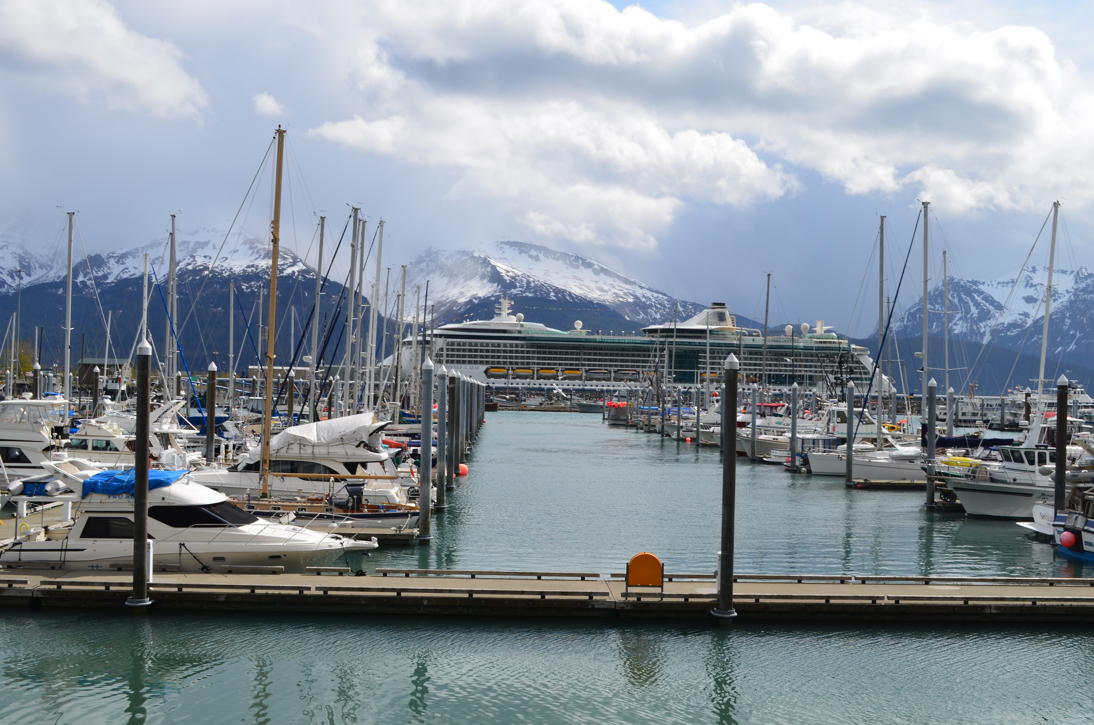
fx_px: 1183
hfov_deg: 49.6
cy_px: 362
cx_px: 547
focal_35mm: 39
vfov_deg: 34.1
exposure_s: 1/200
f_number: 13
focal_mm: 26
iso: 100
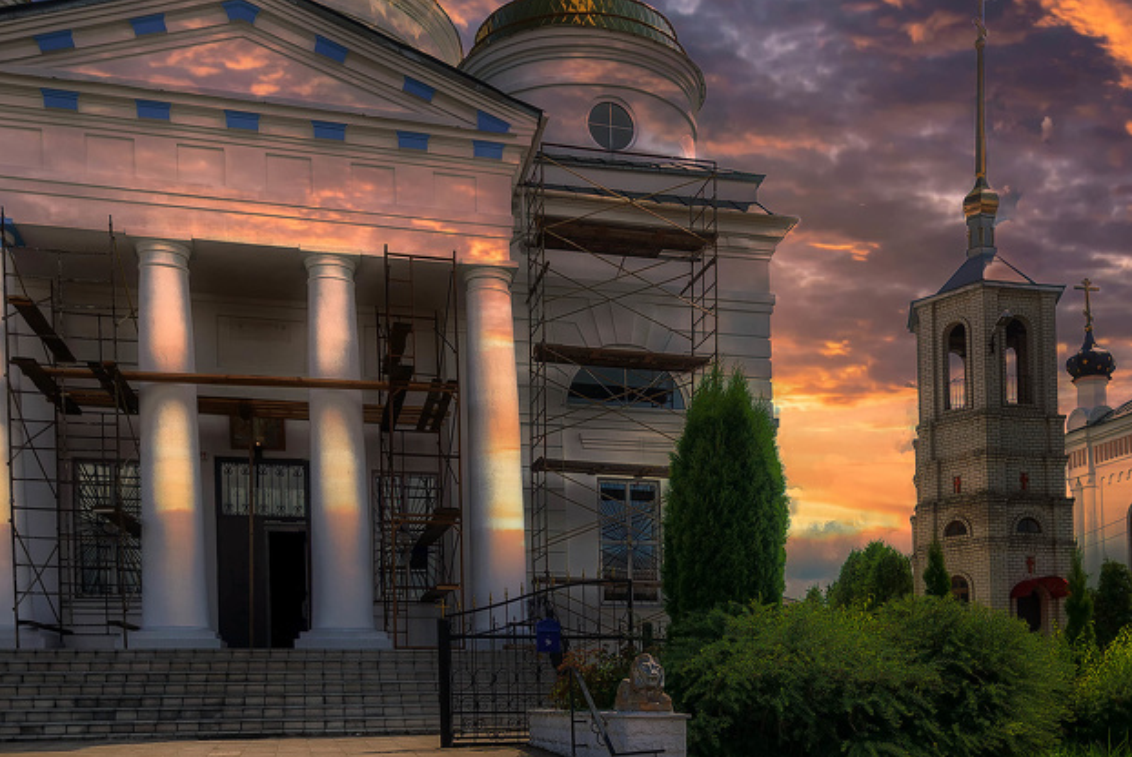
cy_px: 367
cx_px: 803
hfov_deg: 51.5
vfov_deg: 36.9
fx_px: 1133
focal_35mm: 36
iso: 50
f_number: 4
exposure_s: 60
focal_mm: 16
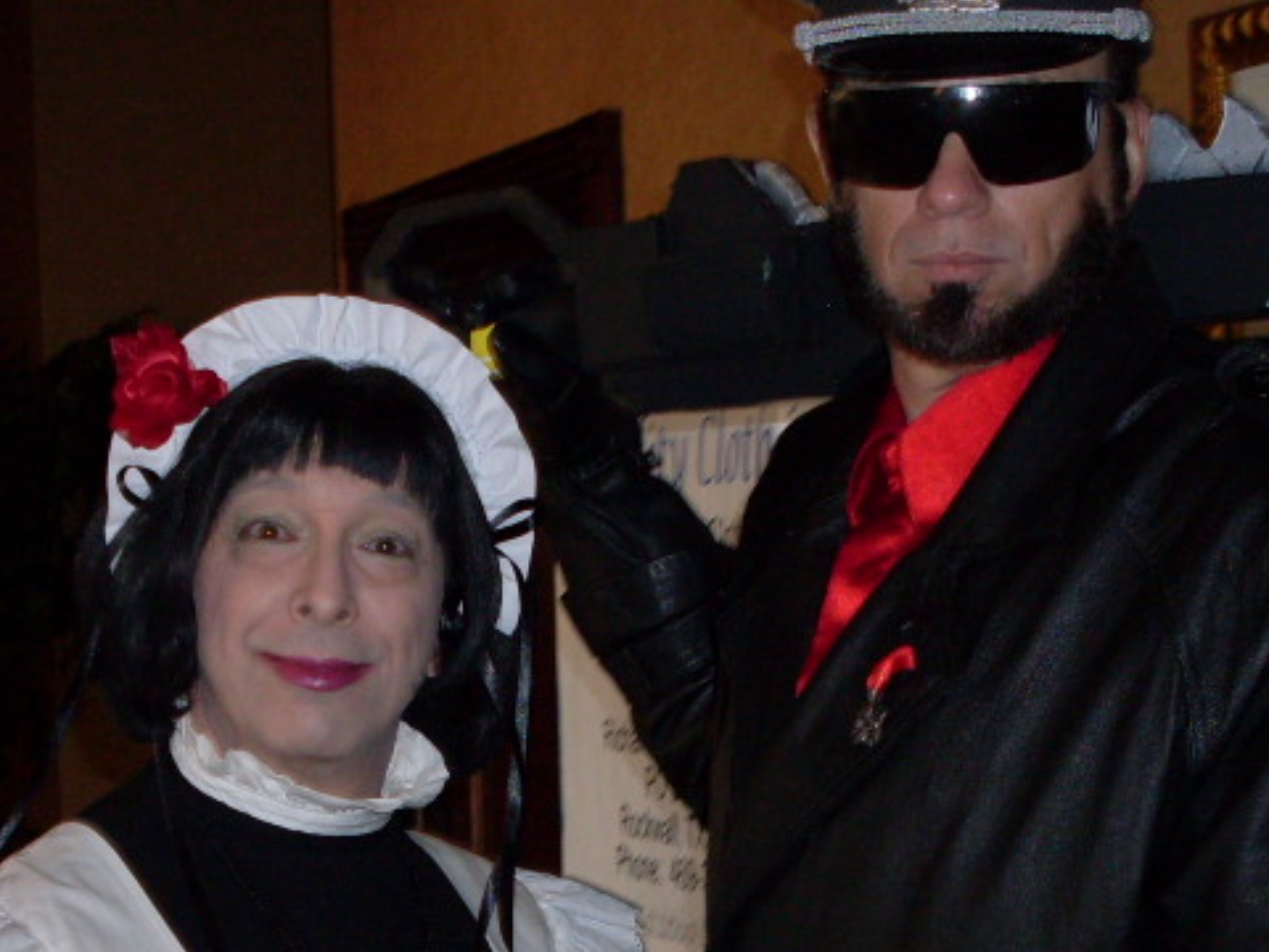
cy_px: 825
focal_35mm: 81
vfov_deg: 18.0
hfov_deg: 24.1
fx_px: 2969
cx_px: 590
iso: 100
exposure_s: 1/45
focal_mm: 6.3
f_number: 2.8
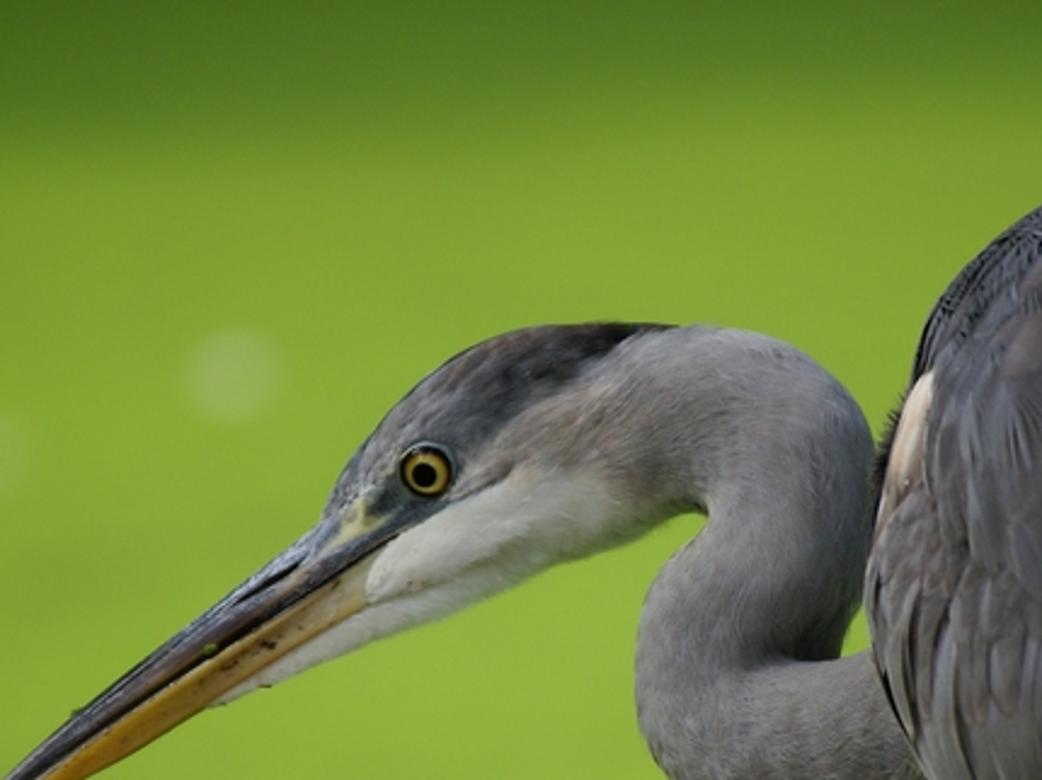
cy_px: 620
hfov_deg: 2.5
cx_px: 589
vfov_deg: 1.9
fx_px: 23466
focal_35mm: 780
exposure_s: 1/200
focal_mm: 300
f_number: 5.6
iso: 200
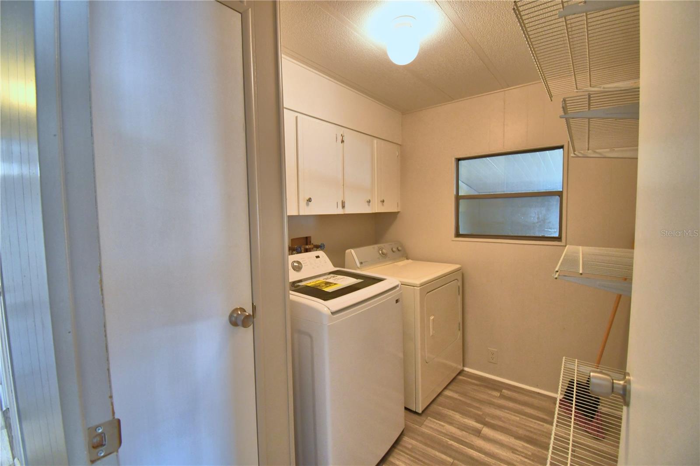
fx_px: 292
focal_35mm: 15
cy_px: 233
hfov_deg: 100.4
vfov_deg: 77.3
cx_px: 350
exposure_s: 1/30
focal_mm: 10
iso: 900
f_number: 4.5
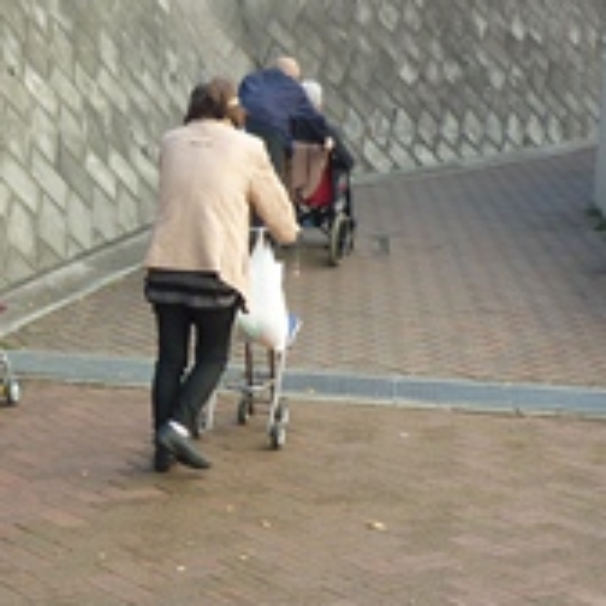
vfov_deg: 22.2
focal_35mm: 78
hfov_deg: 21.6
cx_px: 36
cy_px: 299
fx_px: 1545
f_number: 2.8
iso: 80
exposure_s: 1/250
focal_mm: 5.5
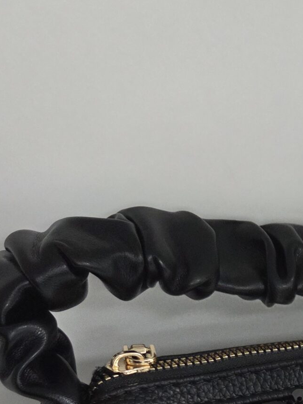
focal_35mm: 69
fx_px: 805
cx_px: 400
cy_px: 461
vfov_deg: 25.7
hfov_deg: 19.5
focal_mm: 5.4
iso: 500
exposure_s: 1/100
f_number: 1.8
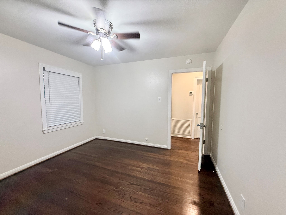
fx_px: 116
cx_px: 143
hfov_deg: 102.1
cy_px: 108
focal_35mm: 14
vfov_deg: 85.7
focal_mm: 2.22
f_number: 2.2
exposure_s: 1/60
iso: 200
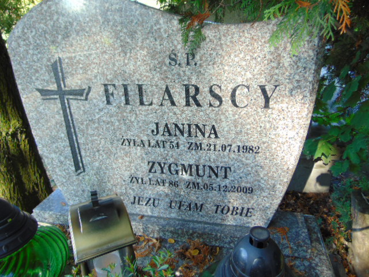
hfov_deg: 69.4
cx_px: 184
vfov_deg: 54.9
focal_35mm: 25
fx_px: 266
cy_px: 138
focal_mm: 4.5
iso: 80
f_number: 3
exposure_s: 1/80
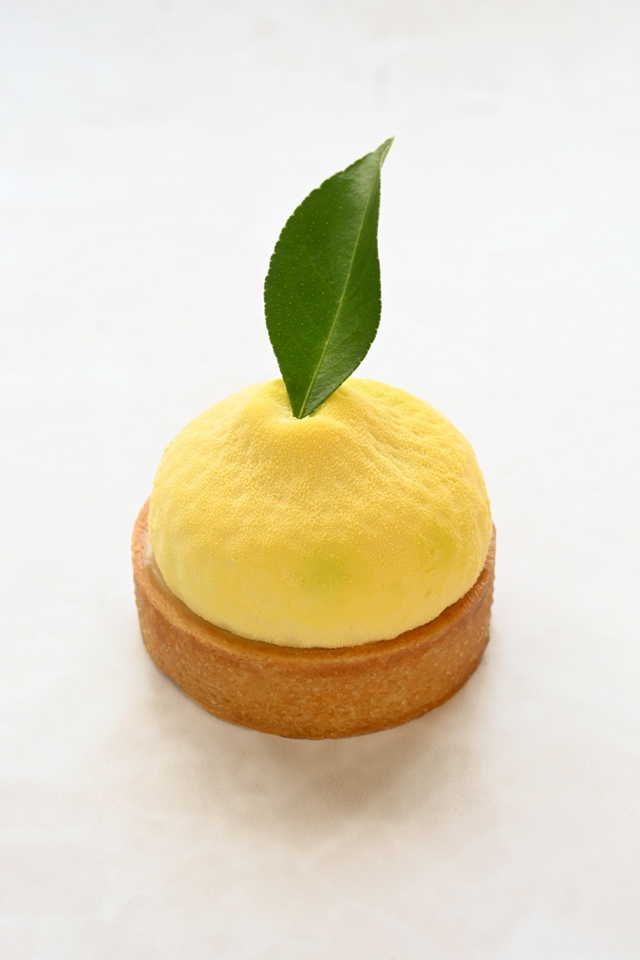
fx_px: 1999
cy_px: 480
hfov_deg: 18.2
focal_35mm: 75
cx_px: 320
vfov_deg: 27.0
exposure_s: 1/80
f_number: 6.3
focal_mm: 50
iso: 125
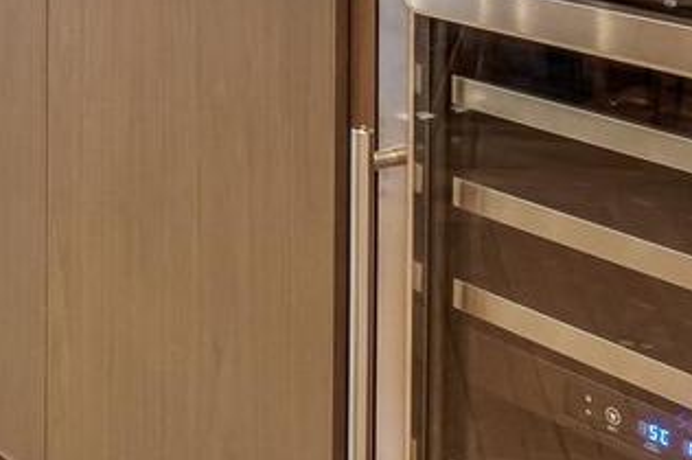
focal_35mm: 75
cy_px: -307
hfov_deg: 24.7
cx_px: -109
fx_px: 1446
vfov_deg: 16.0
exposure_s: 1/6
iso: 500
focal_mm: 11
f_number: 8
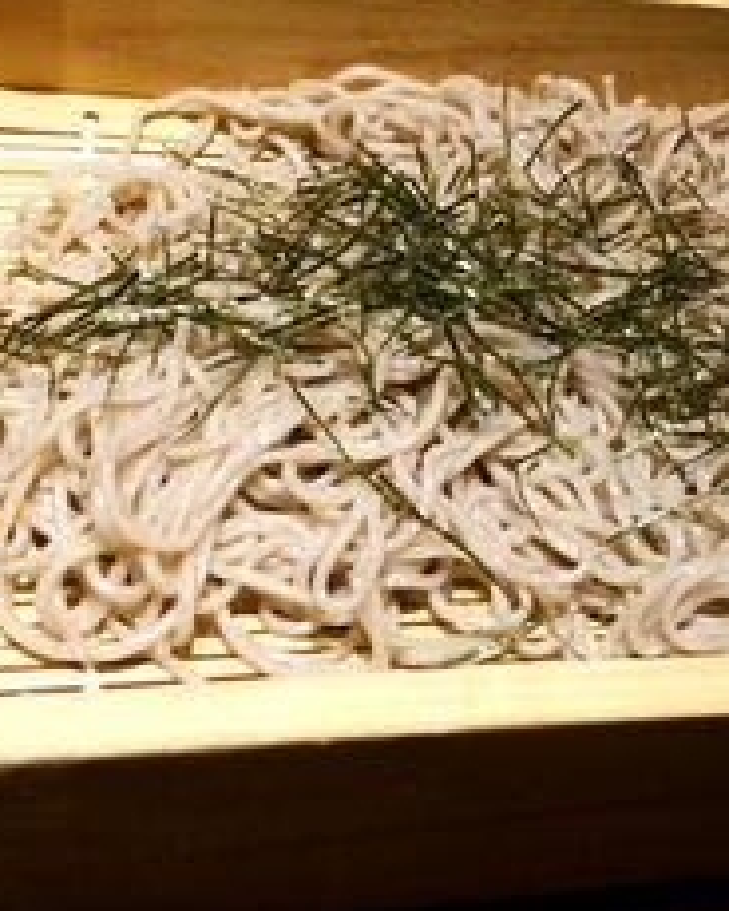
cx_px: 511
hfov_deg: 29.4
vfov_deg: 36.6
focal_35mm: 51
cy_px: 380
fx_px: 1375
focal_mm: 4.06
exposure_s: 1/22
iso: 160
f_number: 1.94
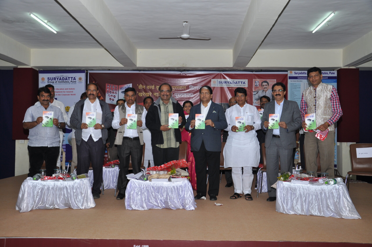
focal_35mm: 36
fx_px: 372
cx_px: 186
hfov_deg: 53.2
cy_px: 124
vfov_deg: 36.8
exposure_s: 1/125
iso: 250
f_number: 6.3
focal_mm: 24
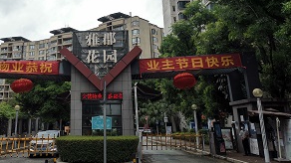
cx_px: 94
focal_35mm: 40
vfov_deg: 28.7
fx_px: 309
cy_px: 22
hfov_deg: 49.5
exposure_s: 1/1420
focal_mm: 4.75
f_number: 1.8
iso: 50
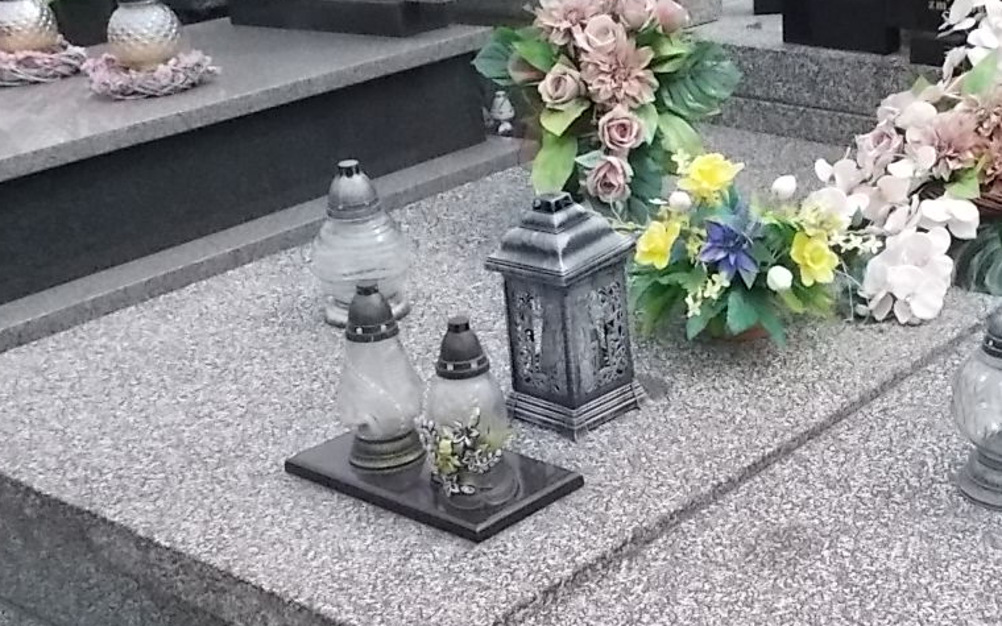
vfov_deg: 22.4
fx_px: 1584
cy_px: 275
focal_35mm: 58
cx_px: 765
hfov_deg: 34.3
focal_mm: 4.6
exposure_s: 1/500
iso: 400
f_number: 8
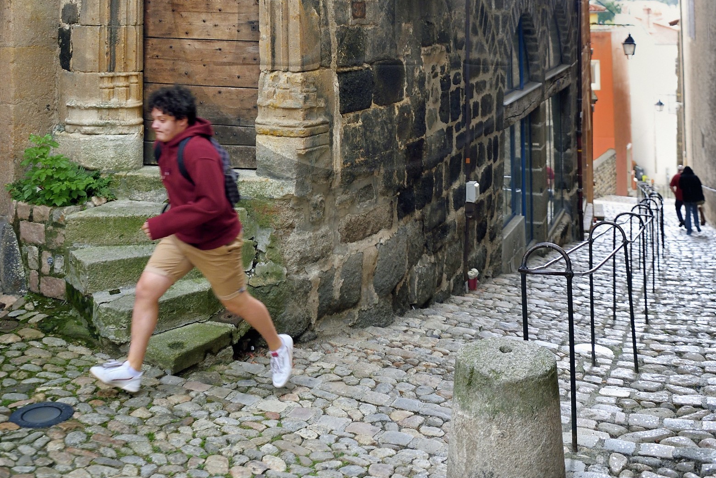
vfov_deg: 32.5
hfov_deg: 51.9
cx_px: 360
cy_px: -19
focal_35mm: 37
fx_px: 736
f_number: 3.2
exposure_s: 1/125
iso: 800
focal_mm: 24
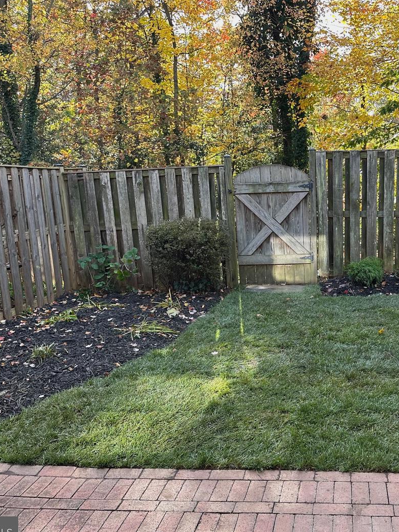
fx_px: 507
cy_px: 271
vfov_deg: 55.4
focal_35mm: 33
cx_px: 295
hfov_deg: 41.8
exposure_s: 1/295
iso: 80
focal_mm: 6.86
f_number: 1.78
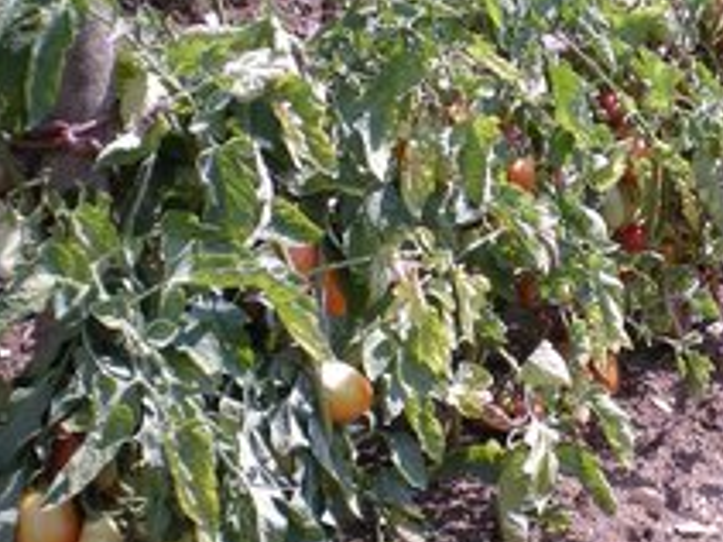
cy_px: 233
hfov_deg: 26.5
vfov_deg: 20.4
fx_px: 1503
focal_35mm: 72
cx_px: 589
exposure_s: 1/299
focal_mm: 6.3
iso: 64
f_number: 4.6
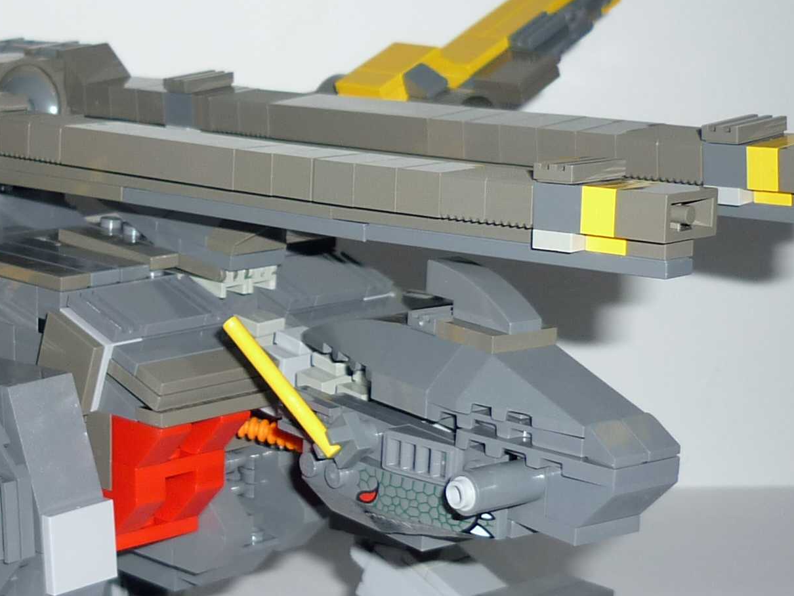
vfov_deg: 16.6
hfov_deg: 21.6
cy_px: 309
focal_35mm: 89
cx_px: 108
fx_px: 2042
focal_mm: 5.5
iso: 100
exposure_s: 1/60
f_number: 2.8
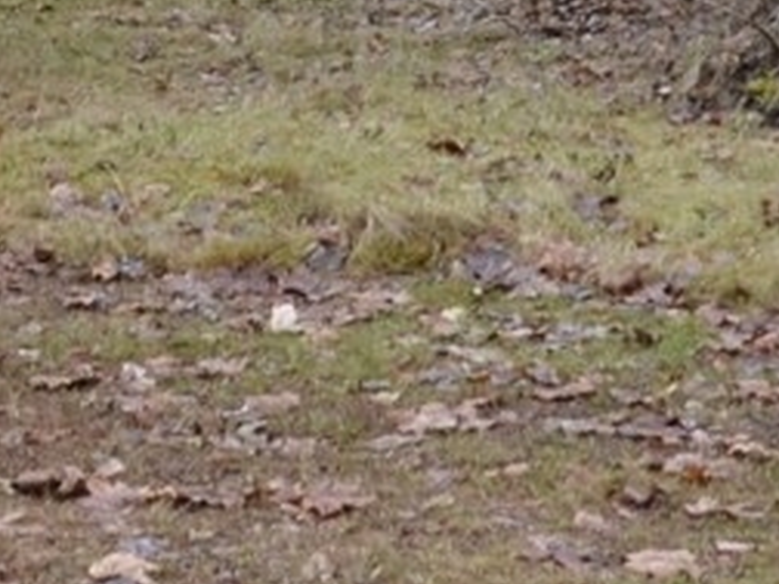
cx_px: 102
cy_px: -351
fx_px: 3938
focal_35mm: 175
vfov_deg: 8.3
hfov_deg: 11.2
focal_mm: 18
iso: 220
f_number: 5.6
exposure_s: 1/125
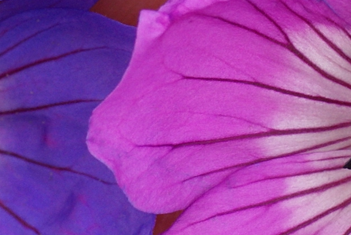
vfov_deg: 2.1
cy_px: -143
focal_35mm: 644
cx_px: 241
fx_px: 6289
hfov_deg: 3.2
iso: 100
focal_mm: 70
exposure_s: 1/160
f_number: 6.3
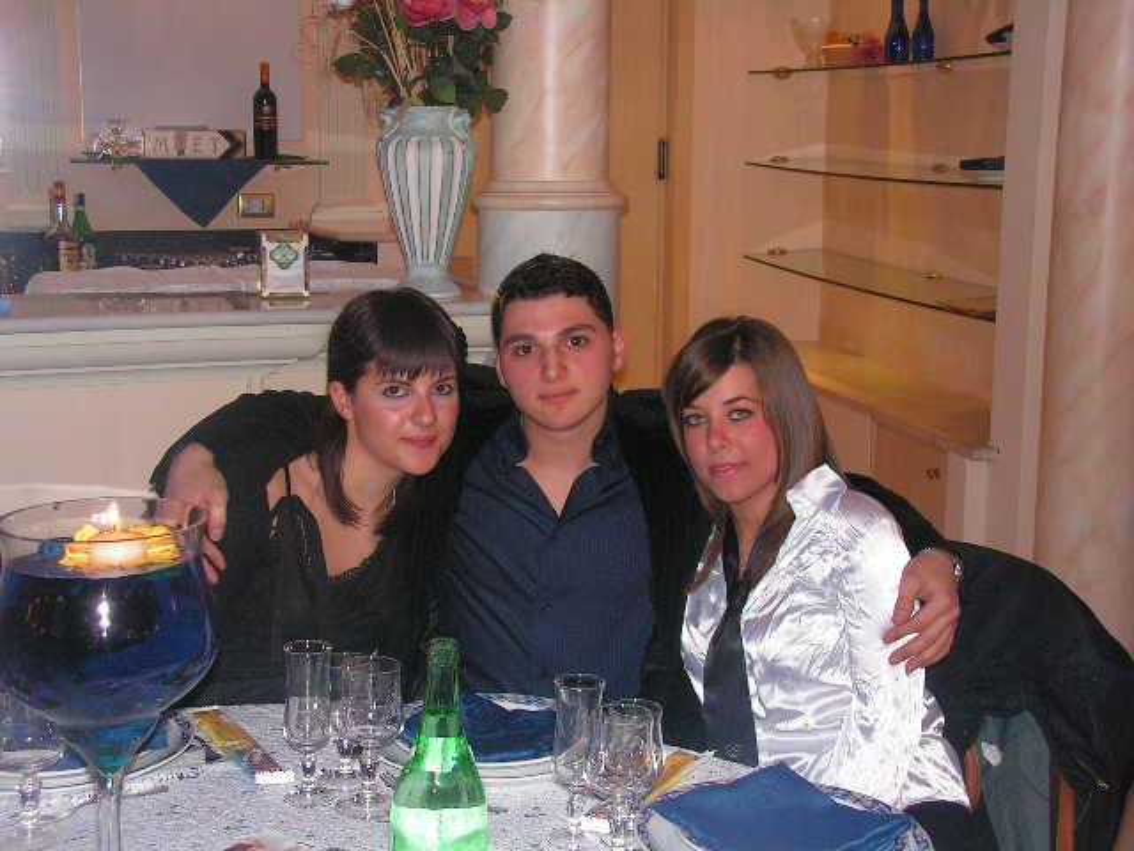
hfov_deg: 37.5
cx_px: 567
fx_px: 1671
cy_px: 426
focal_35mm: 51
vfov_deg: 28.6
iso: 200
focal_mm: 8.6
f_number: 3.2
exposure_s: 1/60
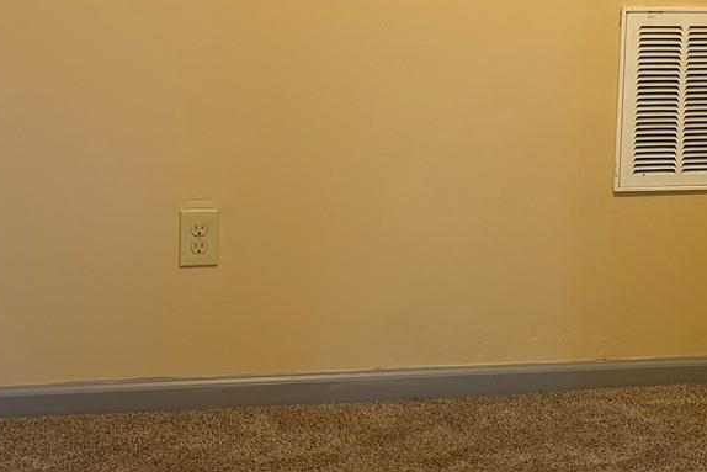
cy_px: 148
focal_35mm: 89
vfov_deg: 15.3
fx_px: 1748
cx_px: 596
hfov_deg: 22.5
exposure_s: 1/60
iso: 160
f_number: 1.78
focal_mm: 6.76
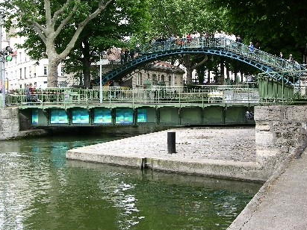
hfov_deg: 38.2
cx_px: 165
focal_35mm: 50
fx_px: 443
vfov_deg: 29.0
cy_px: 94
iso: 50
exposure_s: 1/44.7
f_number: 5
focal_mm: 8.9
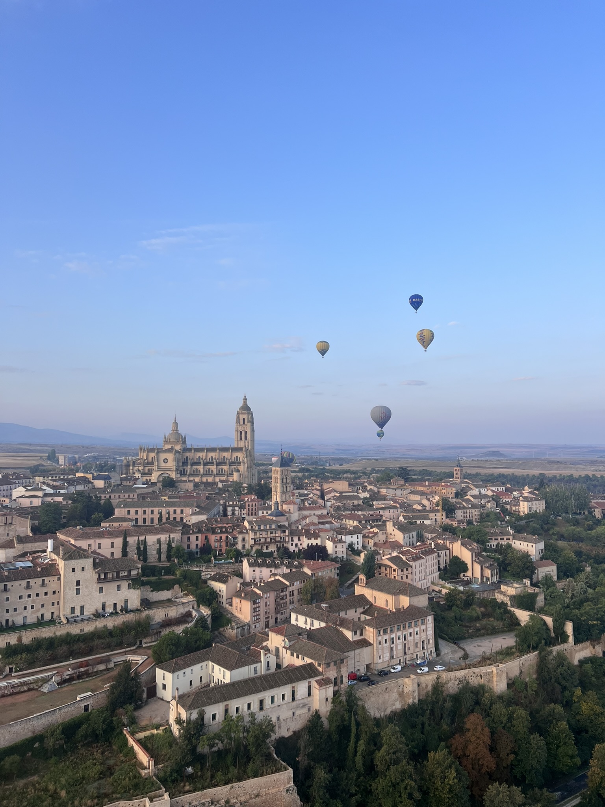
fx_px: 606
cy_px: 404
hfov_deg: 53.1
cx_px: 302
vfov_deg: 67.3
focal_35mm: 26
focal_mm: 5.7
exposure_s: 1/1000
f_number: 1.5
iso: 50
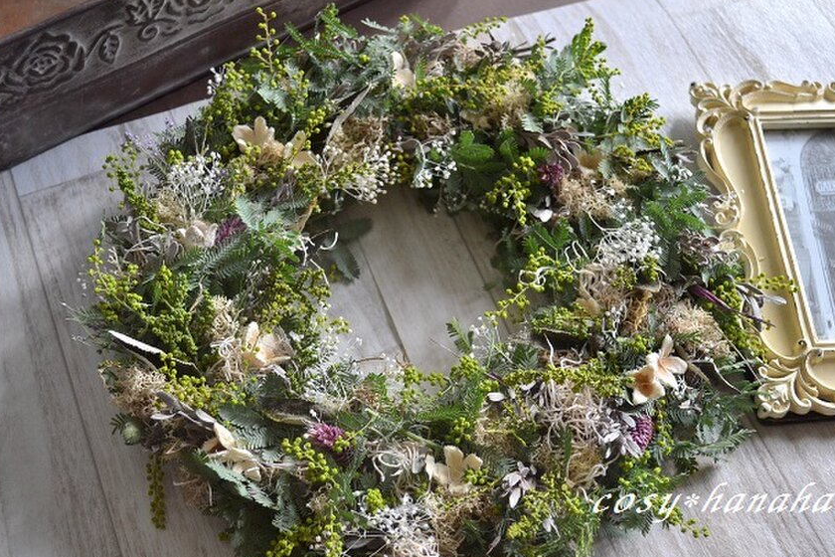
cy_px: 309
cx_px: 451
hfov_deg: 41.1
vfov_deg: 28.1
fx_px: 1113
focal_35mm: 48
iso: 640
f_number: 4.5
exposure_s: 1/60
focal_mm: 28
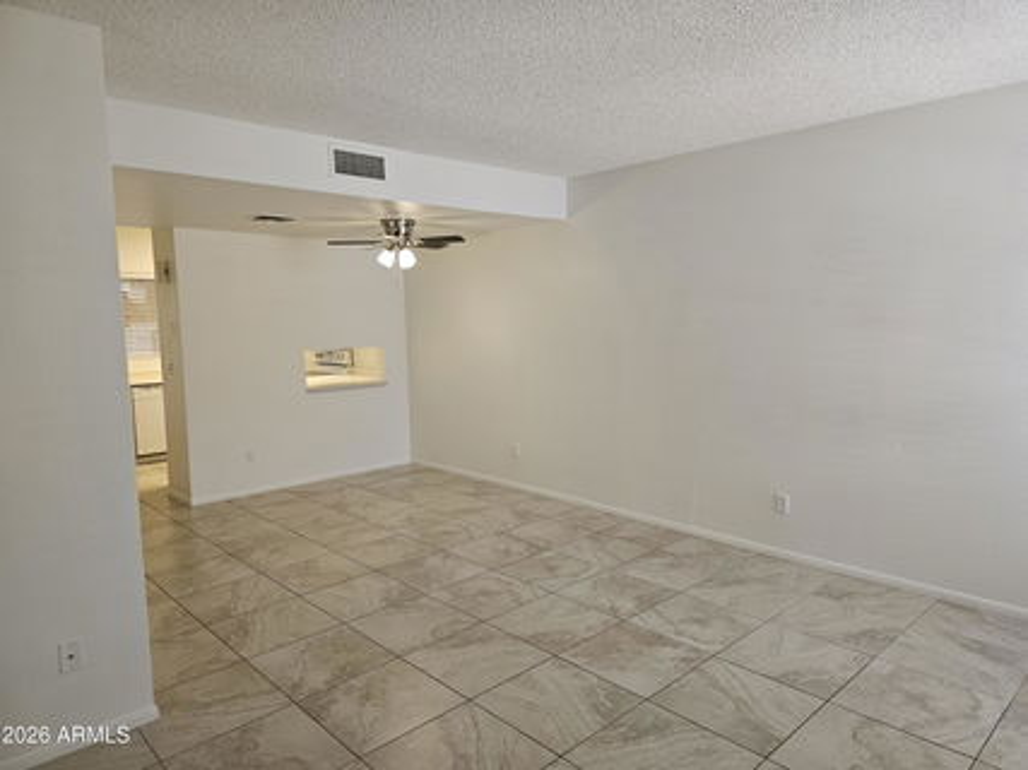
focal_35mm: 23
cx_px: 514
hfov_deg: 73.9
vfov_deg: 58.9
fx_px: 683
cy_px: 385
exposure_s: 1/180
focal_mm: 6.3
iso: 160
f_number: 1.7
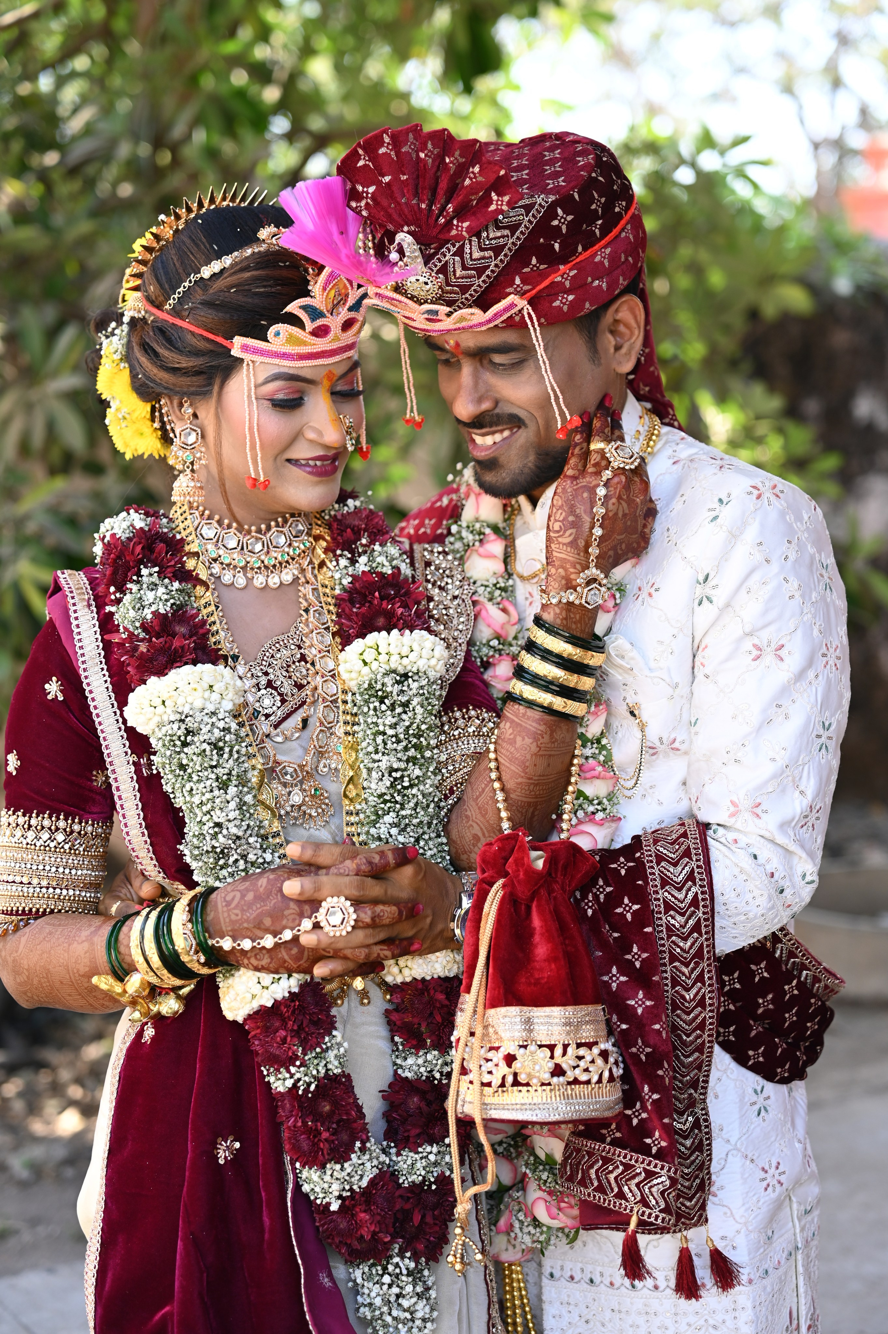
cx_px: 444
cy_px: 667
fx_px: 2038
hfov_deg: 24.6
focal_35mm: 55
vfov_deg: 36.3
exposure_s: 1/200
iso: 160
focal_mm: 55
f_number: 2.8
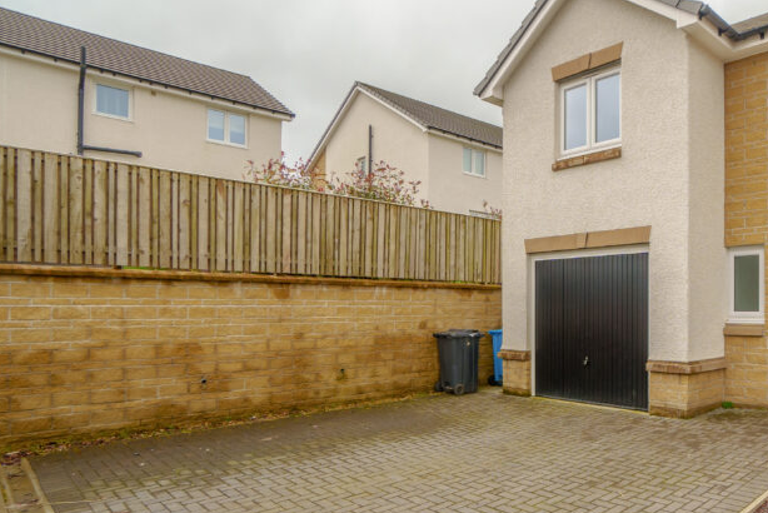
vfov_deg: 50.9
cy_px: 316
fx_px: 534
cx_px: 592
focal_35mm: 25
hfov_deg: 66.2
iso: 320
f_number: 5.6
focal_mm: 10
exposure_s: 1/1000
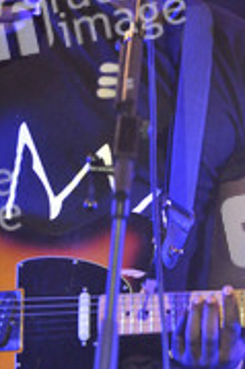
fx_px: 3978
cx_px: 141
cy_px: 115
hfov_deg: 3.5
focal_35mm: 389
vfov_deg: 5.3
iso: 1000
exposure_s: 1/400
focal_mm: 116
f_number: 2.8
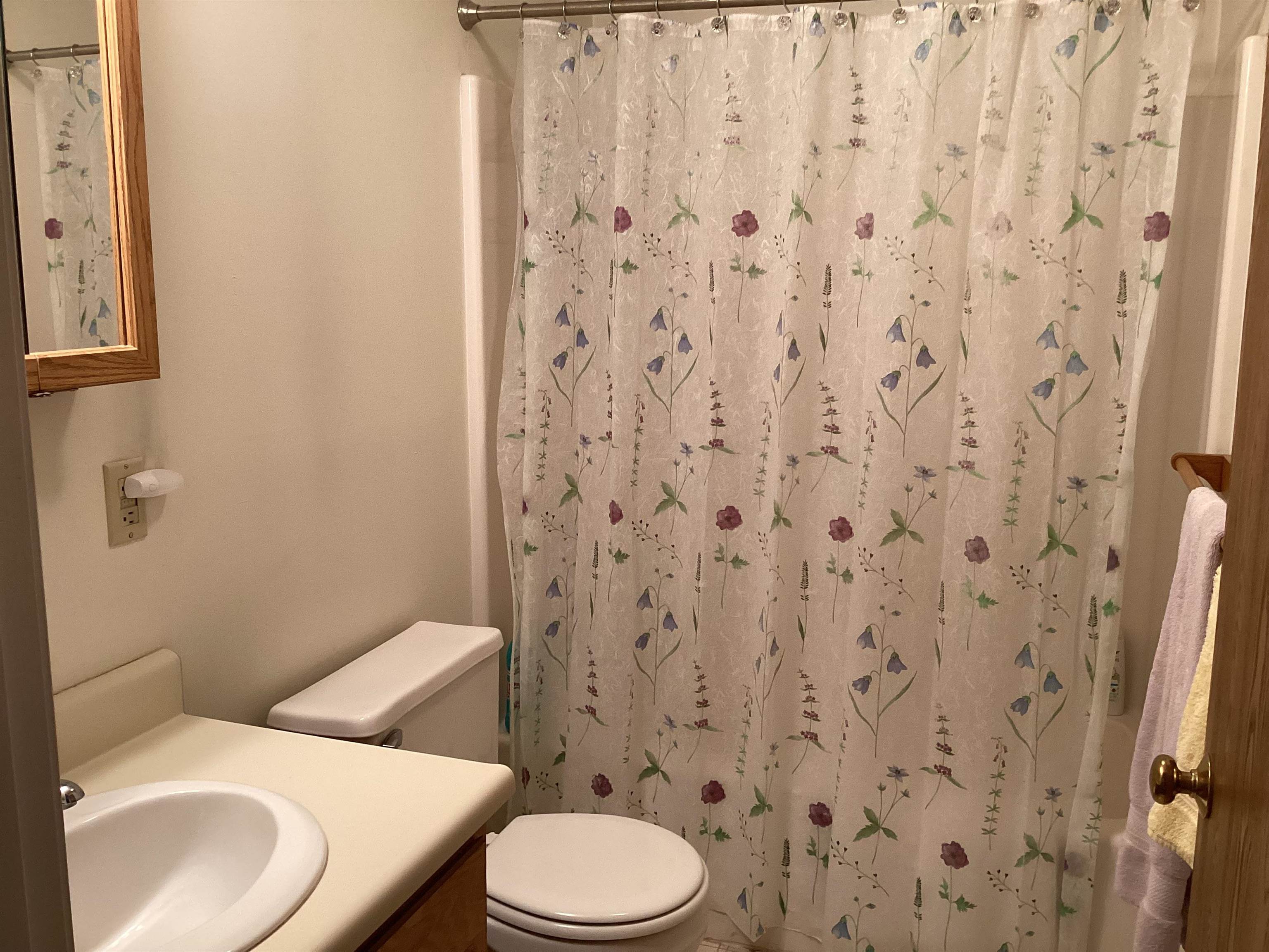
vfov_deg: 45.4
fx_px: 1136
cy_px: 476
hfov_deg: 58.4
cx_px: 634
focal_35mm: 31
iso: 160
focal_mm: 3.3
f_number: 2.4
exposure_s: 1/60
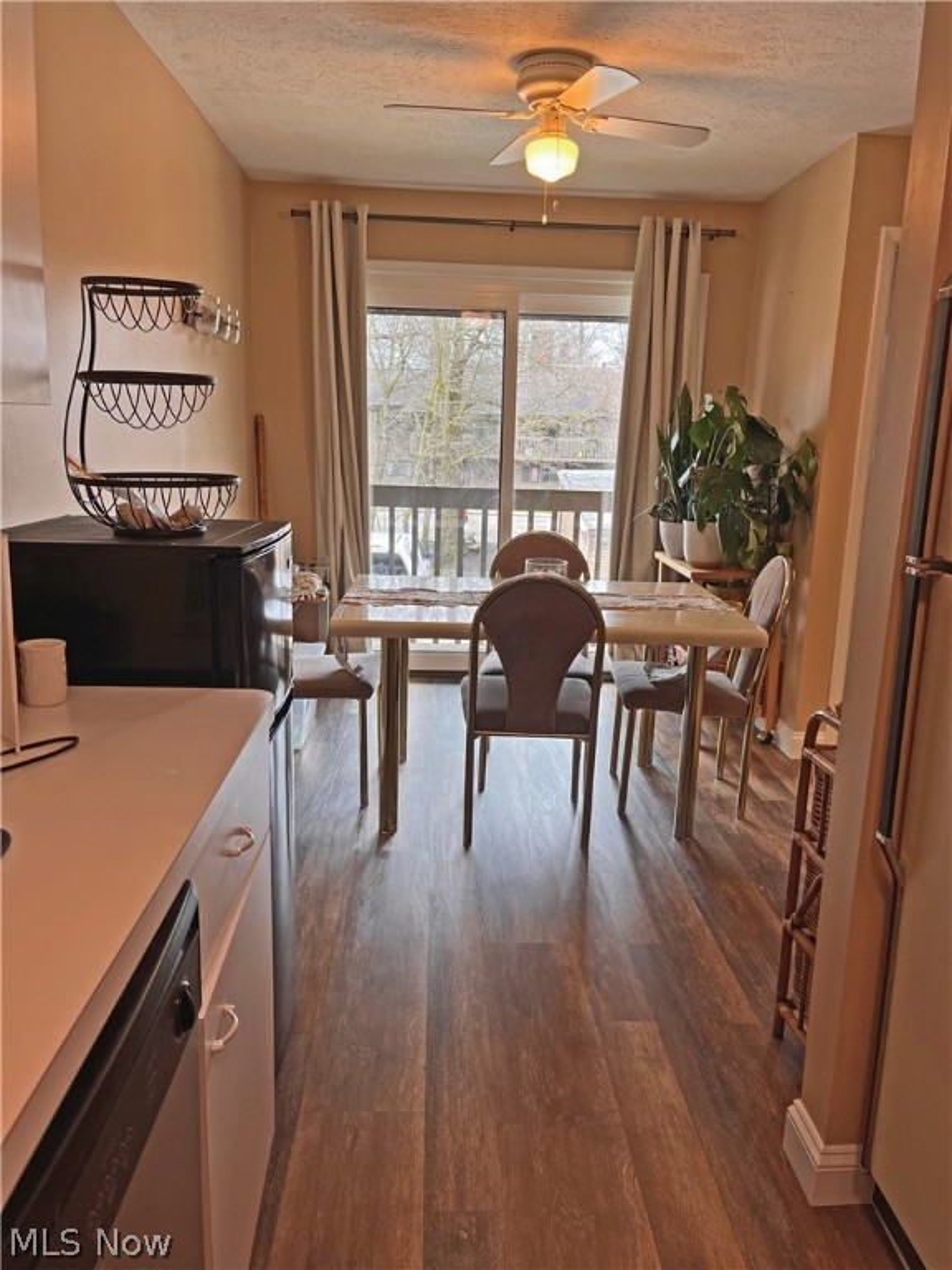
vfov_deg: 67.3
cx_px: 476
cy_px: 635
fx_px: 953
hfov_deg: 53.1
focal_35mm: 26
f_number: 1.6
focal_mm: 5.1
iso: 40
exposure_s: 1/120
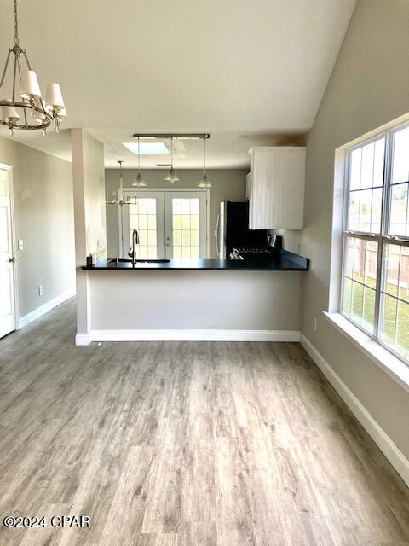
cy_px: 273
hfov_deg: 49.7
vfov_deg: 63.4
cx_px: 204
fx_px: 441
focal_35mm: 28
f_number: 1.8
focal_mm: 3.99
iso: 80
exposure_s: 1/121
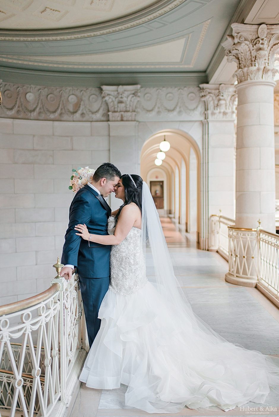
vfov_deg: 54.4
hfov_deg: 37.9
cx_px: 140
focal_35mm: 35
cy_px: 208
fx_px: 406
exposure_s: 1/400
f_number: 1.8
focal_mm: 35
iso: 500
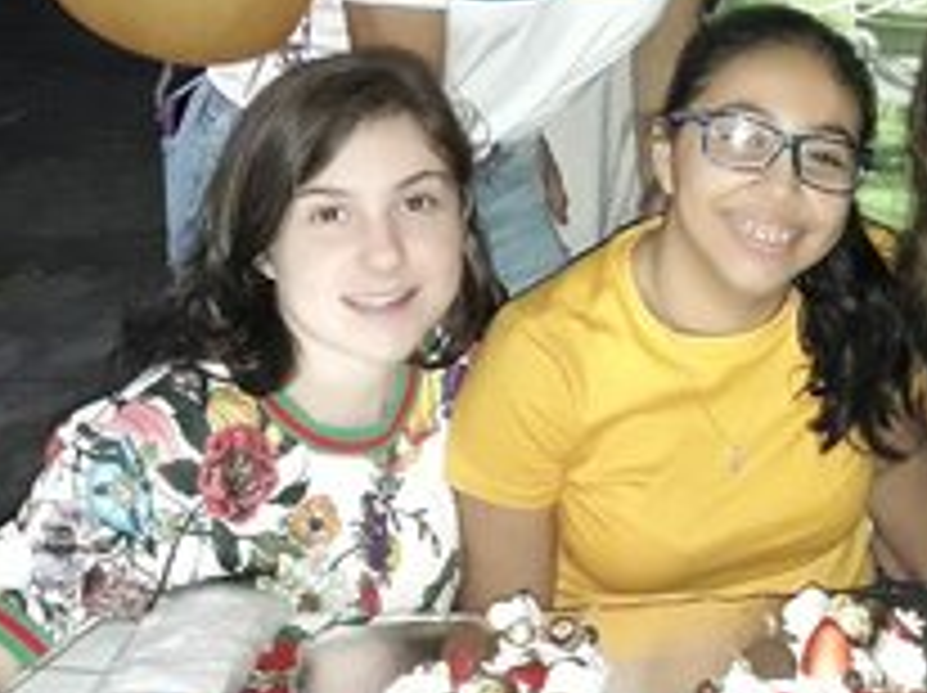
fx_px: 2327
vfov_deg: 16.6
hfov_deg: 21.7
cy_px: 14
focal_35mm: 87
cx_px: 927
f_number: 1.9
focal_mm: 3.7
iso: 400
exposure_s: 1/15
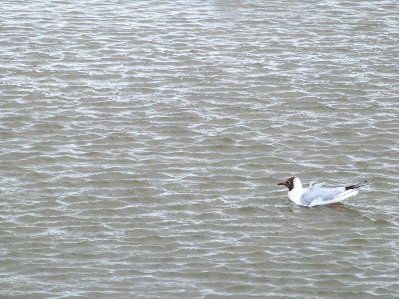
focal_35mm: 304
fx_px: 3504
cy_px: 150
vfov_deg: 4.9
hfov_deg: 6.5
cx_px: 200
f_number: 4
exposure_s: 1/200
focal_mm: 54.7
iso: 100
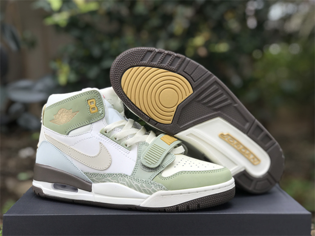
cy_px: 118
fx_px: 519
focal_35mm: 57
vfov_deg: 25.7
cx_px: 158
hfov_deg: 33.8
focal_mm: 6.6
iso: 20
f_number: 2.8
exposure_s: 1/332
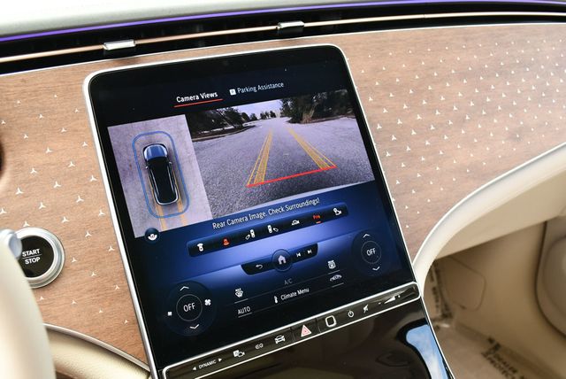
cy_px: 190
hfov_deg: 53.1
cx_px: 283
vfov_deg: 36.9
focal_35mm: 36
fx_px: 567
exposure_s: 1/250
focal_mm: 18
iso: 400
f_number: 3.5
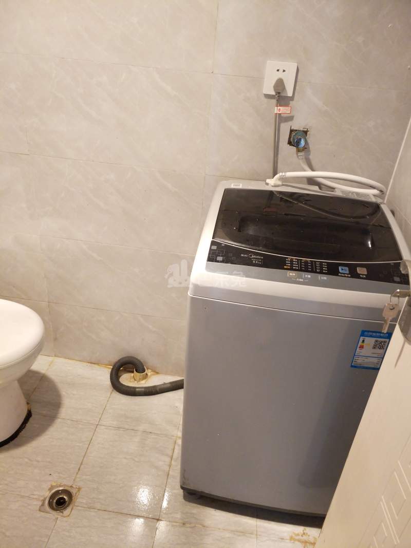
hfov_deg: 61.1
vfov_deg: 76.4
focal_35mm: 22
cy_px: 274
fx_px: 348
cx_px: 206
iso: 298
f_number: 2
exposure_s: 1/33.3
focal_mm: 3.79
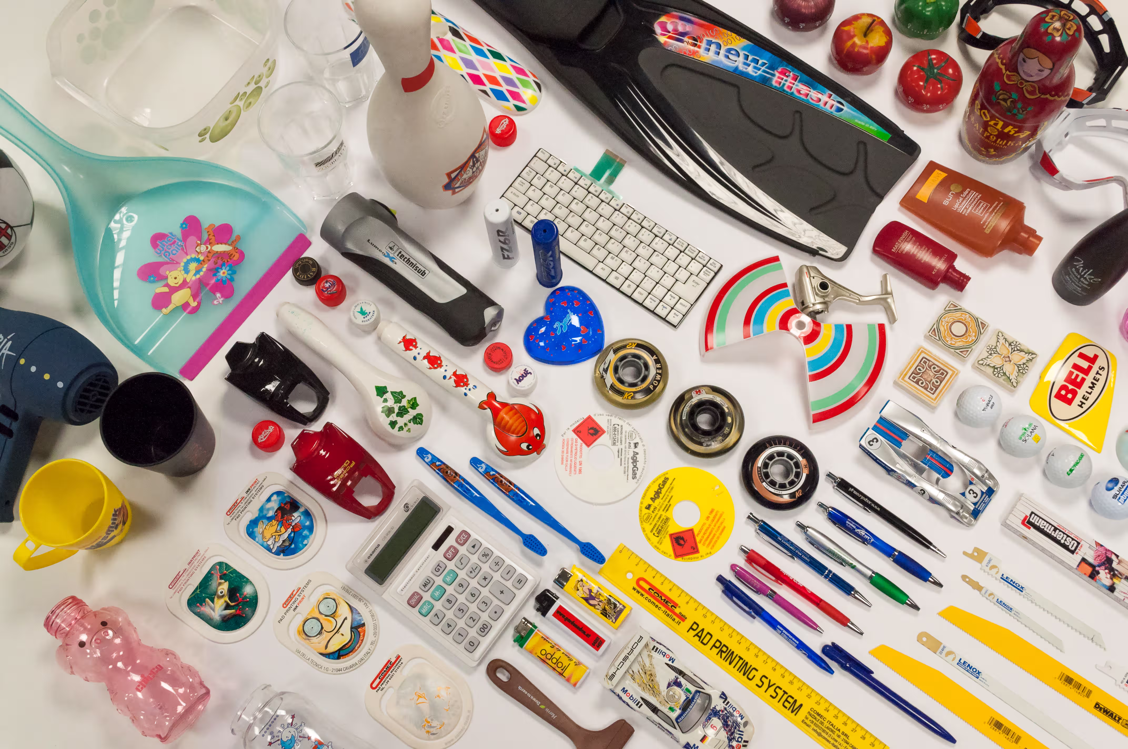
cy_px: 374
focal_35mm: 39
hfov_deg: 49.6
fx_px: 1221
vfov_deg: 34.1
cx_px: 564
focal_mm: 26
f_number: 11
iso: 1250
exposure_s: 1/125
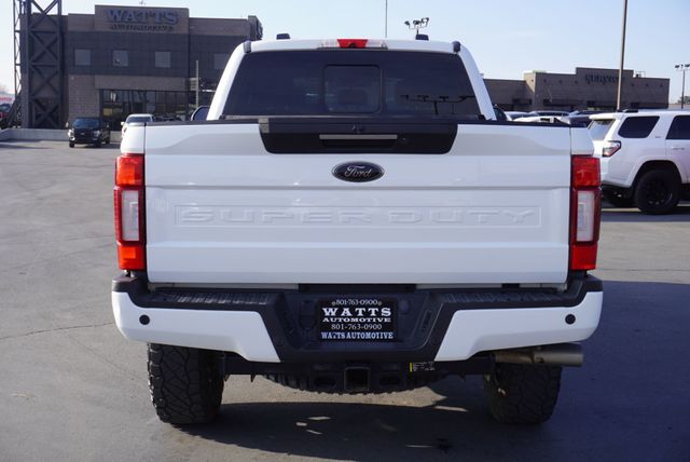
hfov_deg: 42.3
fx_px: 892
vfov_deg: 29.0
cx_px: 345
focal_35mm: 46
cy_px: 231
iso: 100
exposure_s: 1/100
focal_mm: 31
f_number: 9
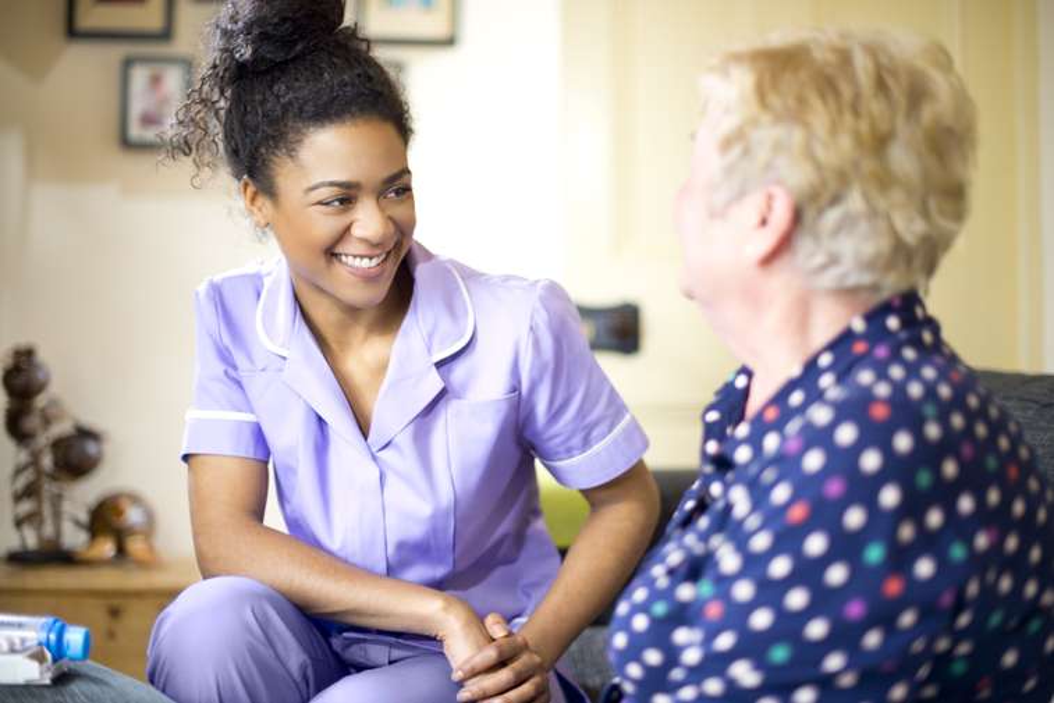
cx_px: 527
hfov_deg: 39.6
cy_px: 352
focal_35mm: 50
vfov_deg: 27.0
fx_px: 1464
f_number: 1.4
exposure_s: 1/80
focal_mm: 50
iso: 200
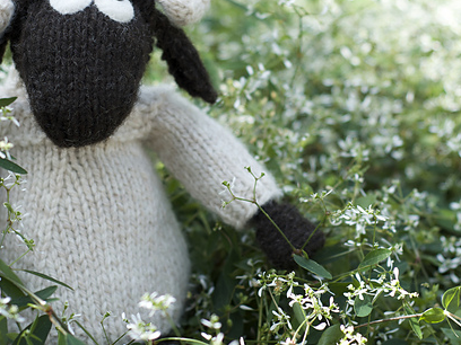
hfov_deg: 17.4
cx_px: 223
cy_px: 114
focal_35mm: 113
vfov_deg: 13.1
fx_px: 1505
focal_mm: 50
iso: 200
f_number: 2.8
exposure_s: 1/640
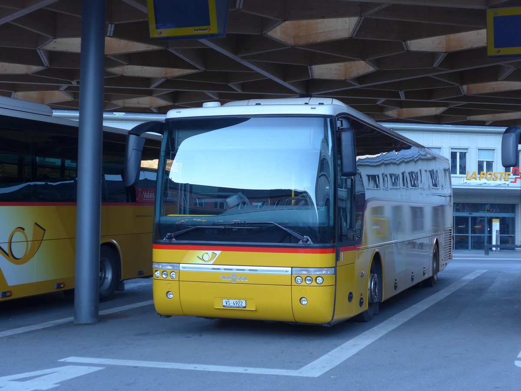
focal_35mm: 59
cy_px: 196
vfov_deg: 24.8
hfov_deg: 32.7
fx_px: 888
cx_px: 260
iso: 160
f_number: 3.5
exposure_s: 1/60
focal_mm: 12
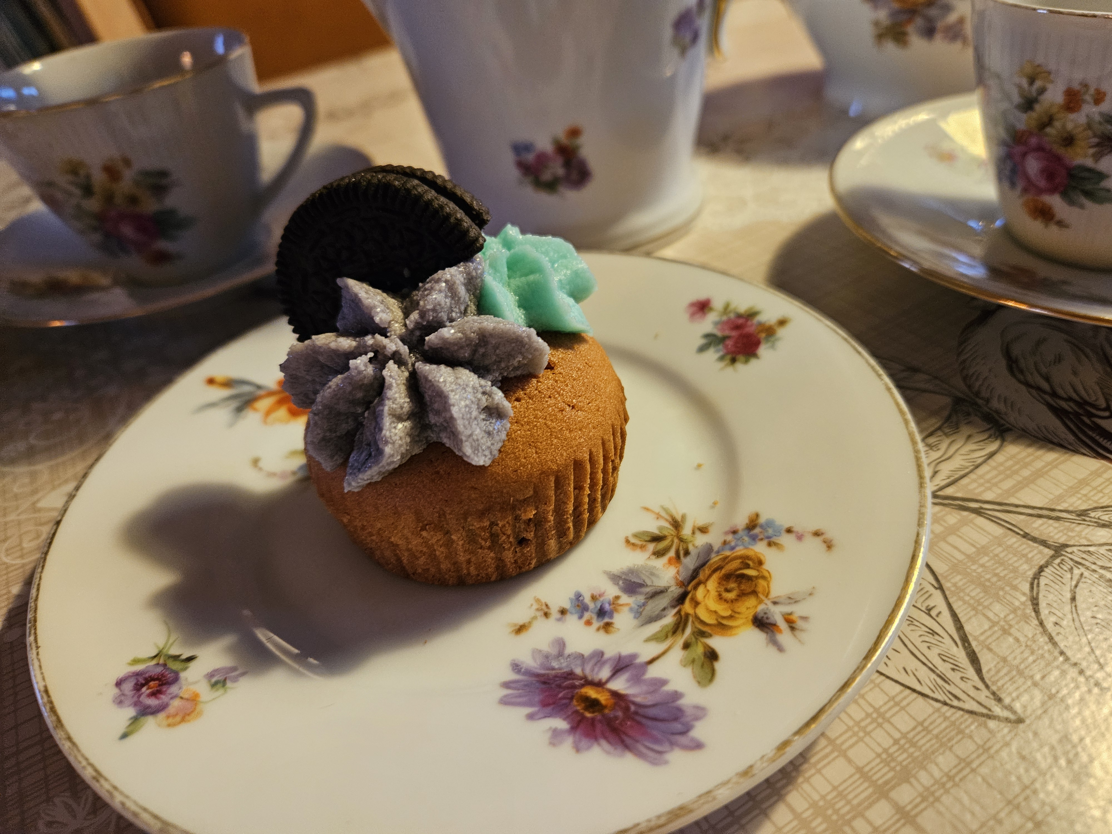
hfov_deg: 73.9
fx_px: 739
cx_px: 556
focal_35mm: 23
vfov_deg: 58.9
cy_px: 417
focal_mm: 5.4
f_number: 1.8
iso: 640
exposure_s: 1/50
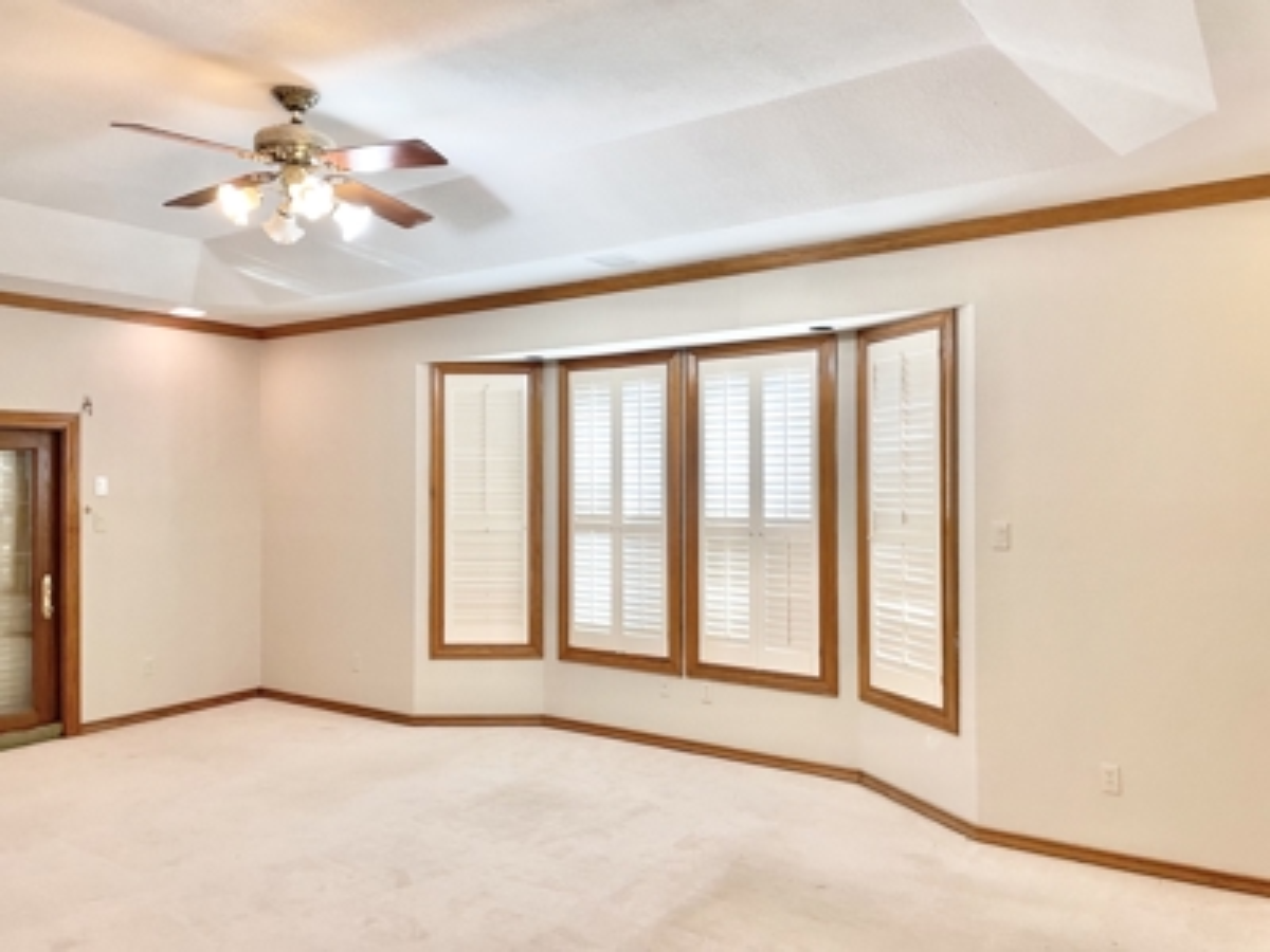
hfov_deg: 67.3
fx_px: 954
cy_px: 476
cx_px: 635
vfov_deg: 53.1
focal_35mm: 26
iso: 125
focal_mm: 4.2
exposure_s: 1/60
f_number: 1.6
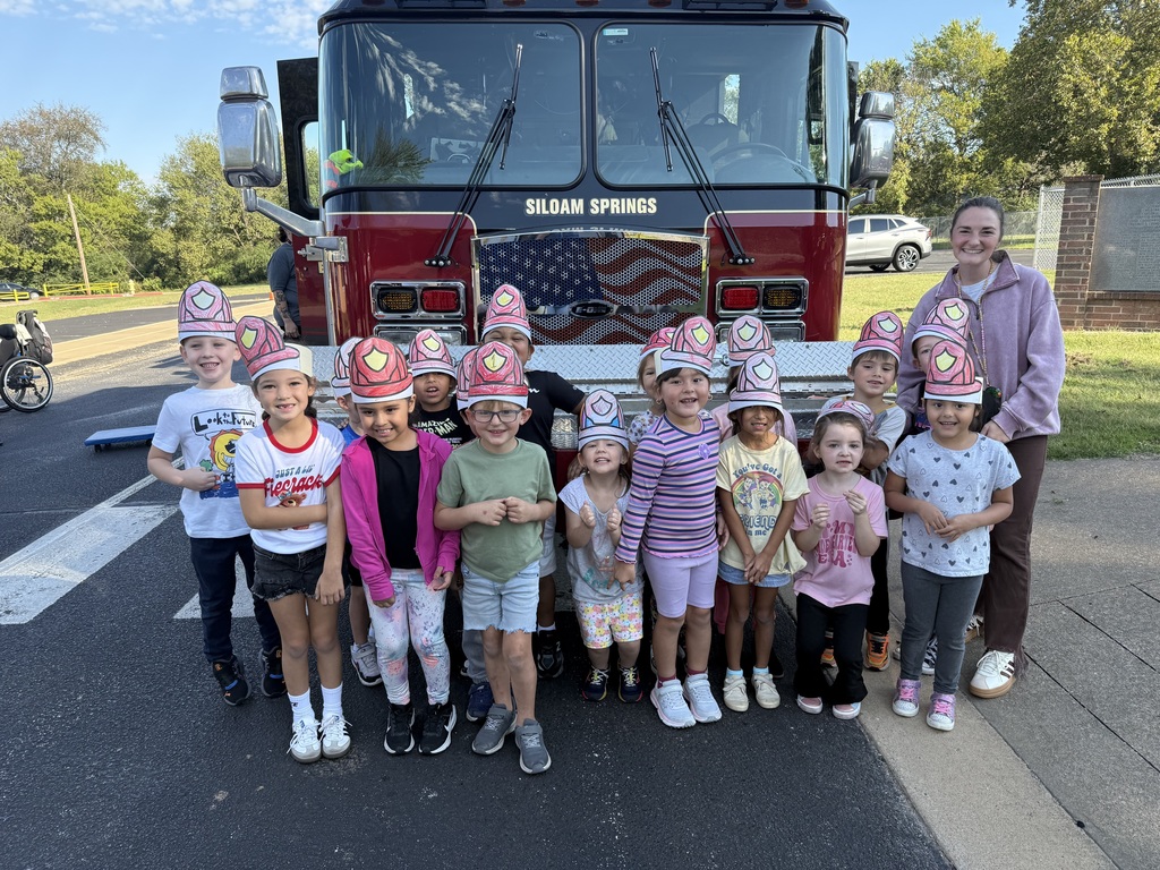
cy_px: 435
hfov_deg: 71.6
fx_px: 804
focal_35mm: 24
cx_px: 580
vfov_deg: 56.8
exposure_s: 1/1174
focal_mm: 6.76
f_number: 1.78
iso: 100
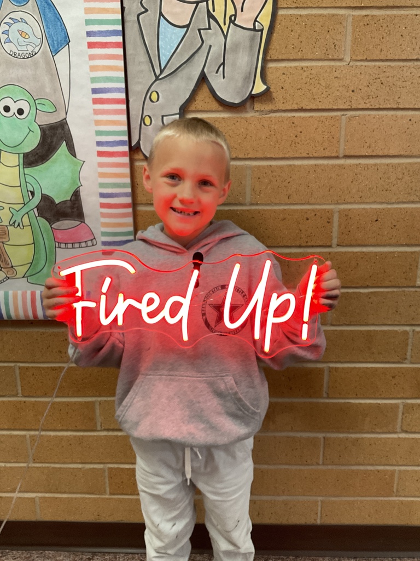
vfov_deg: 61.7
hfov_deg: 48.2
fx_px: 469
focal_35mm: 29
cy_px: 280
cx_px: 210
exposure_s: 1/60
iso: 160
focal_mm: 3
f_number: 1.8
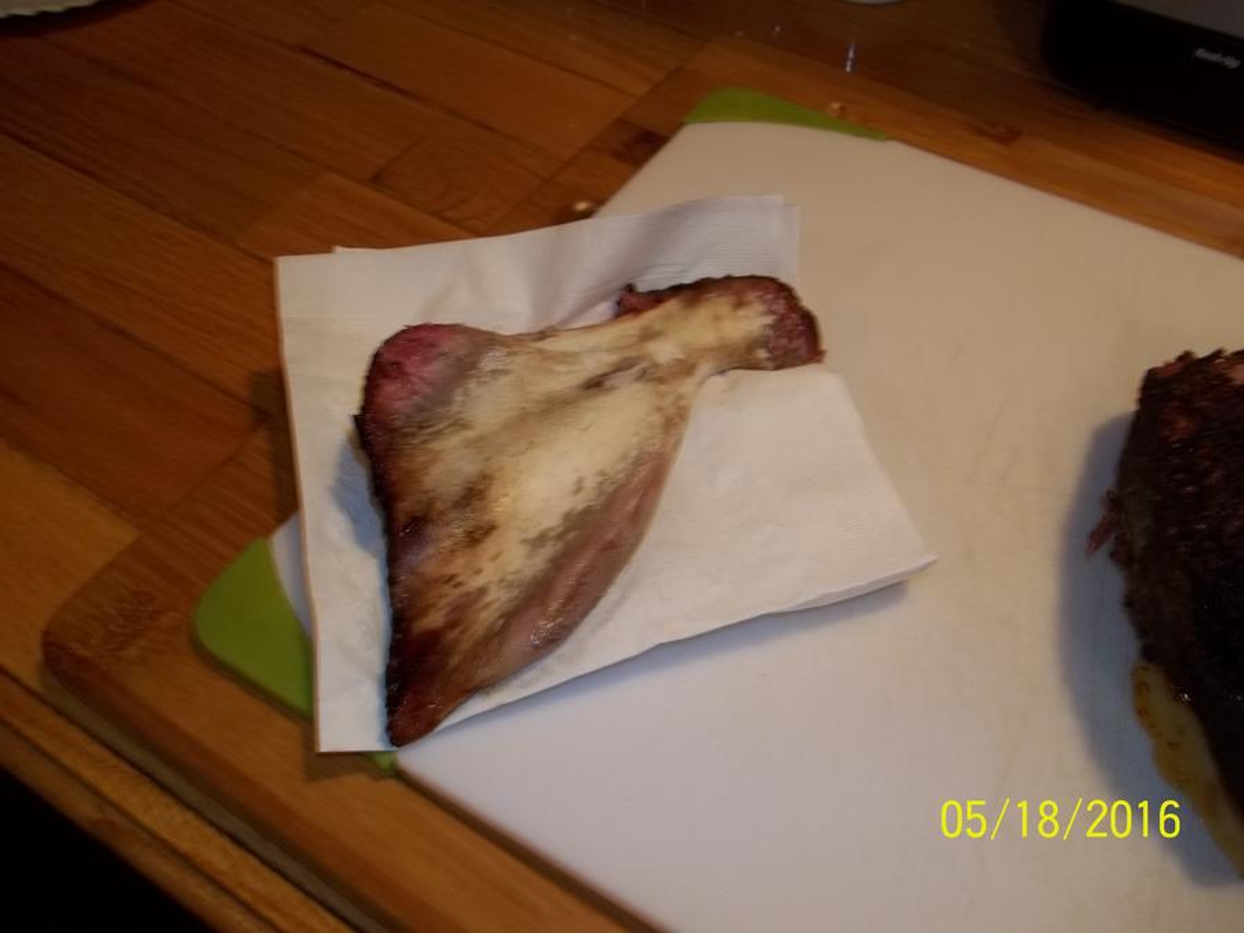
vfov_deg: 44.2
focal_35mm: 32
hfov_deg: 56.8
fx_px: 1150
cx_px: 622
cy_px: 466
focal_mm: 5.7
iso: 64
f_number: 2.9
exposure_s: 1/30
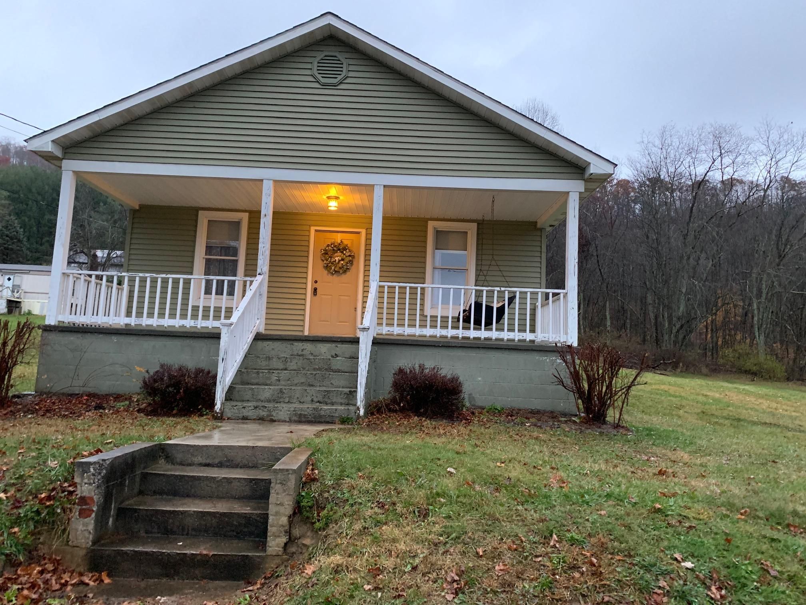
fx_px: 605
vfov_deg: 53.1
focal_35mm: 26
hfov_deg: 67.3
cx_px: 403
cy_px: 302
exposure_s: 1/40
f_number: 1.8
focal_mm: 4.25
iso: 400
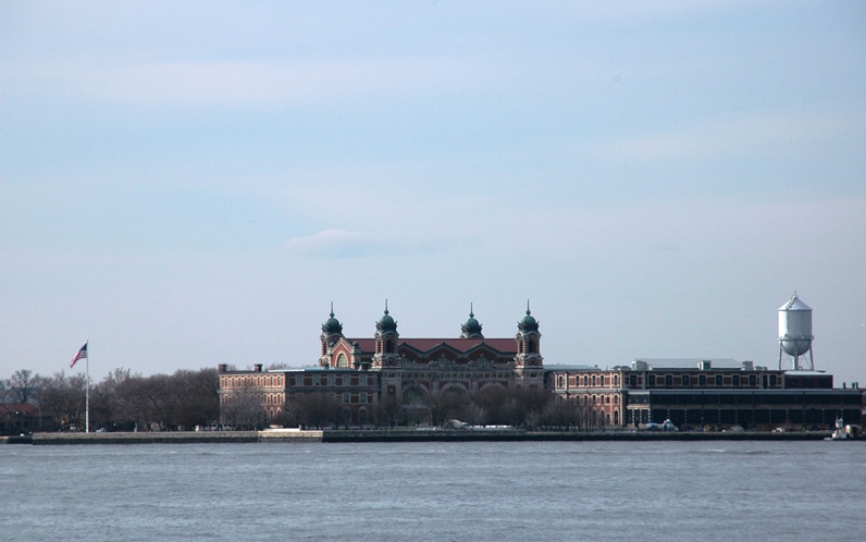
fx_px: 7248
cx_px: 434
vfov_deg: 4.3
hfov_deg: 6.8
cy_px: 276
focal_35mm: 307
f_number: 10
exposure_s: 1/640
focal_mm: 200
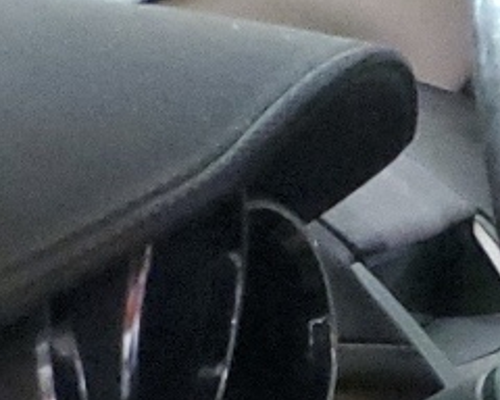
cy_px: 1104
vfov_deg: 8.1
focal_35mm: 169
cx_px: 1233
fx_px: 2501
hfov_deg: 9.9
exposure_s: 1/15
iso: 502
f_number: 1.5
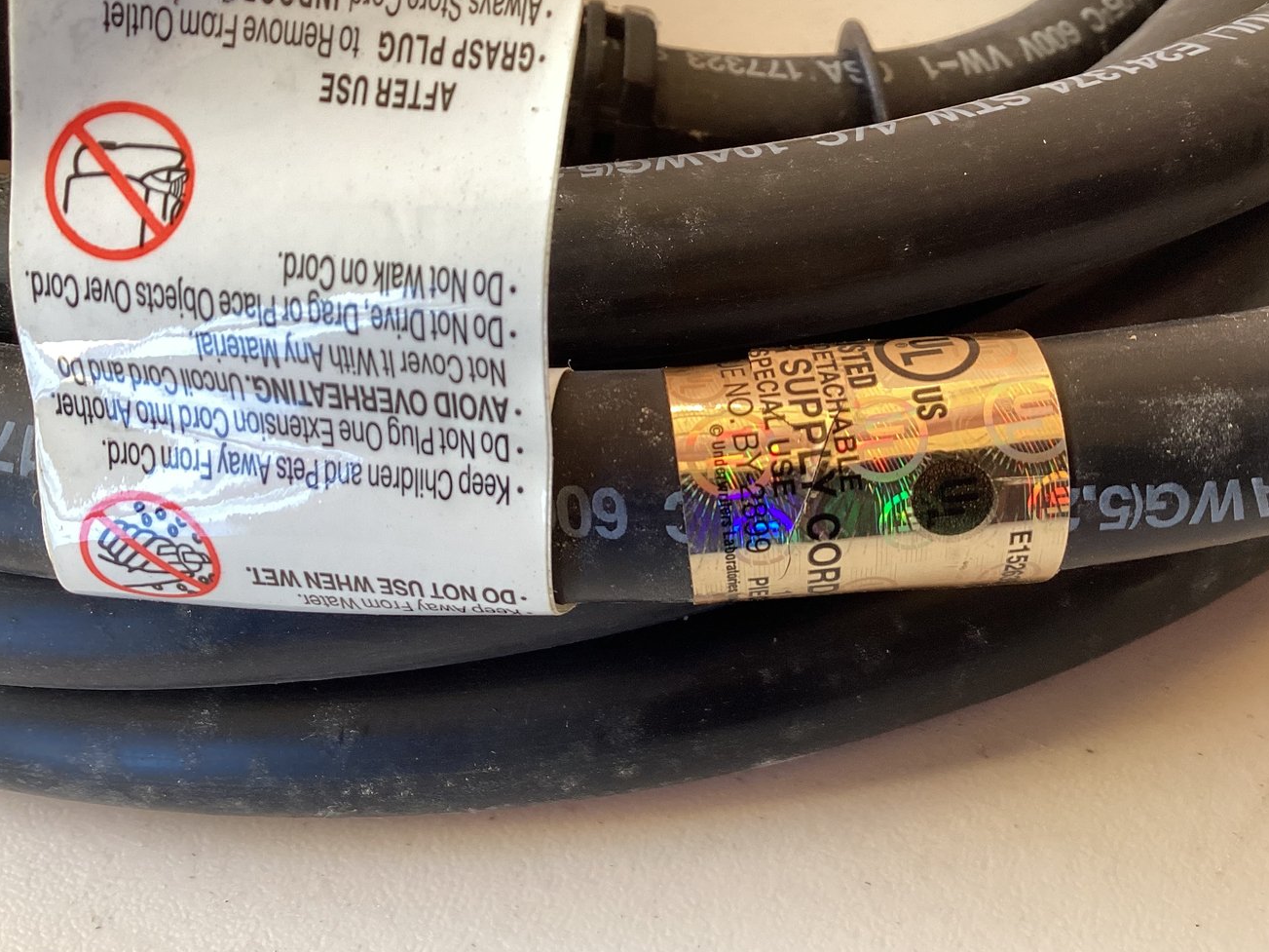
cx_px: 672
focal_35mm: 36
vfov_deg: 39.6
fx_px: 1320
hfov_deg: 51.3
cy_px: 421
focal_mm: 3.3
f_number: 2.4
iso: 80
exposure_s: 1/120
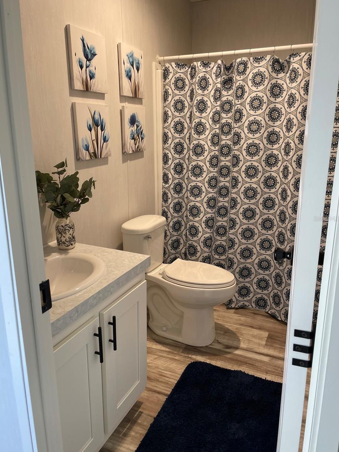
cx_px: 165
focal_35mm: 27
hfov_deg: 51.3
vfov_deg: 65.3
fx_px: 353
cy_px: 219
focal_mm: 4.2
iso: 64
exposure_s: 1/60
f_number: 1.6
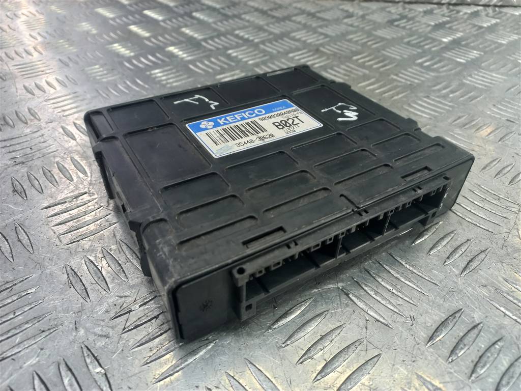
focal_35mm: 25
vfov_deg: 54.9
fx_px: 376
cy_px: 196
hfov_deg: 69.4
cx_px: 260
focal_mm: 4.6
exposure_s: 1/50
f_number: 1.8
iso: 80
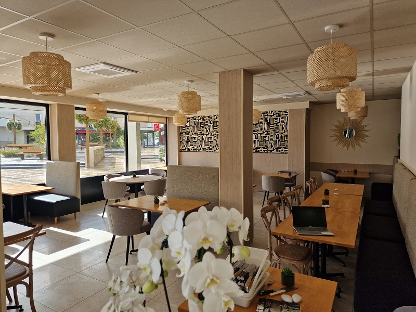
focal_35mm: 23
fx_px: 276
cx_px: 208
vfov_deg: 58.9
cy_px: 156
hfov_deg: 73.9
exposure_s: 1/233
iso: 50
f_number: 1.8
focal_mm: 6.4
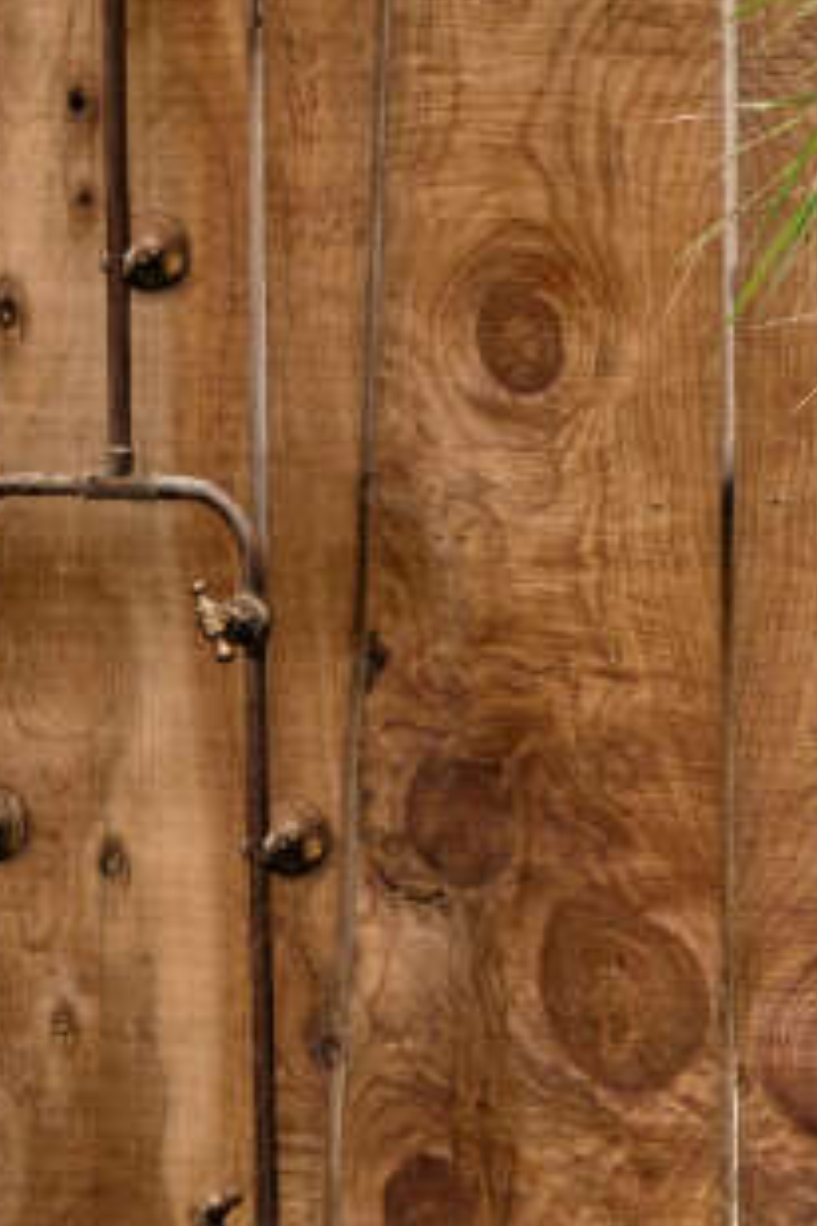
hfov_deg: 6.9
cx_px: -28
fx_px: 6740
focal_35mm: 198
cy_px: 599
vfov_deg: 10.4
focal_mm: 51
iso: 400
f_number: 7.1
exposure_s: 1/250
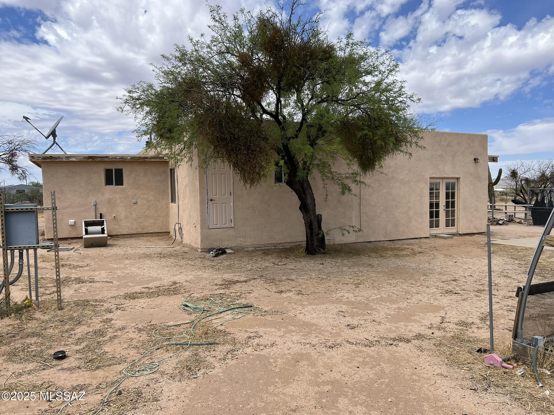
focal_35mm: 26
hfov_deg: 67.3
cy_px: 208
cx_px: 277
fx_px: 416
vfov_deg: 53.1
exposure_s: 1/4115
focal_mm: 5.7
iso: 50
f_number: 1.5
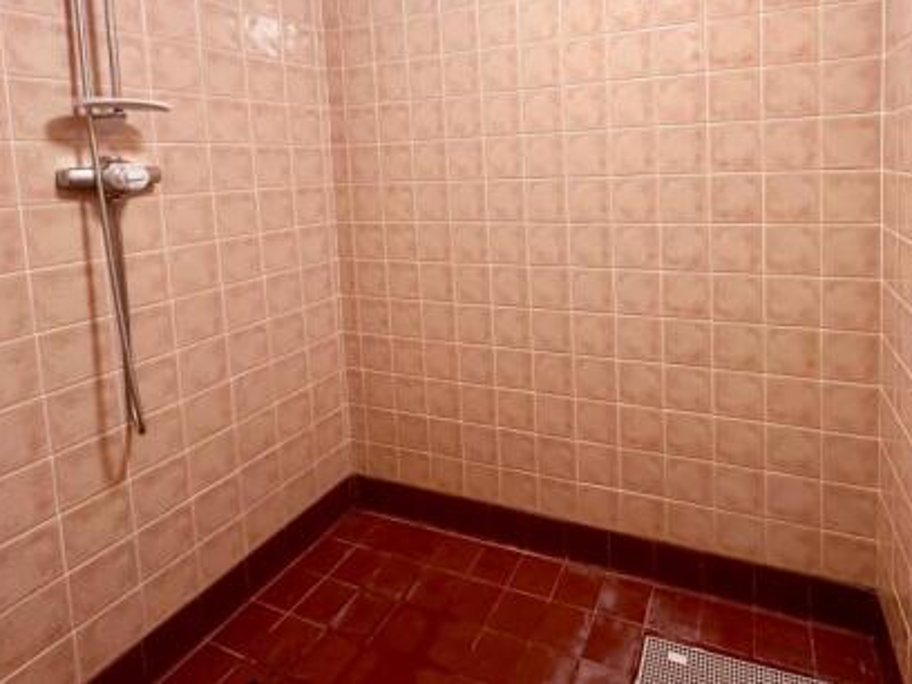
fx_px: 527
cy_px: 198
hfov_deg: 80.5
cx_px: 560
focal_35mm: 20
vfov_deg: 63.3
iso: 250
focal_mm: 2.22
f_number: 2.2
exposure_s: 1/50
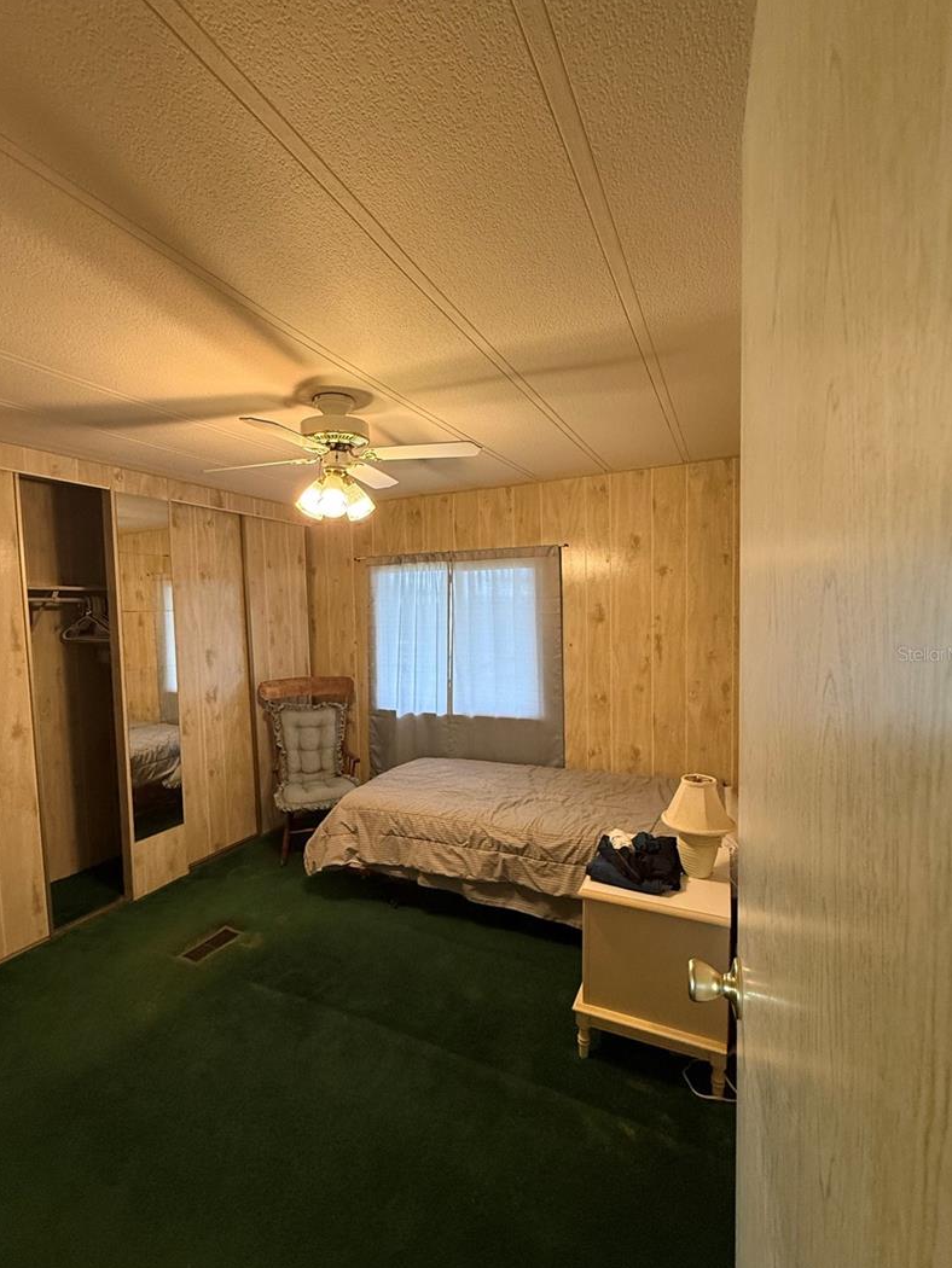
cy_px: 653
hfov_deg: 78.0
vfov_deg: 94.5
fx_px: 586
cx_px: 440
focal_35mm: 16
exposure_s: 1/60
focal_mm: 2.22
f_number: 2.2
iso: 250
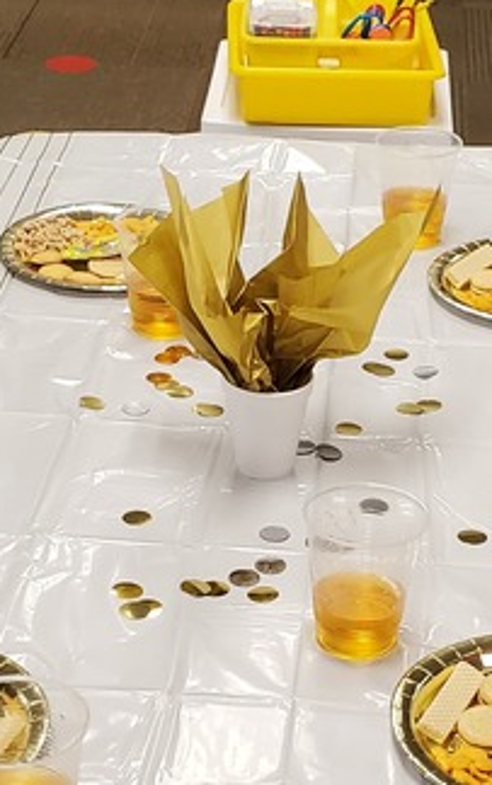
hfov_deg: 15.0
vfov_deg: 23.6
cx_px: 298
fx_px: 1863
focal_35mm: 87
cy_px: 572
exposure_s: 1/100
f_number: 2.4
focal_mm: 4.3
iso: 200
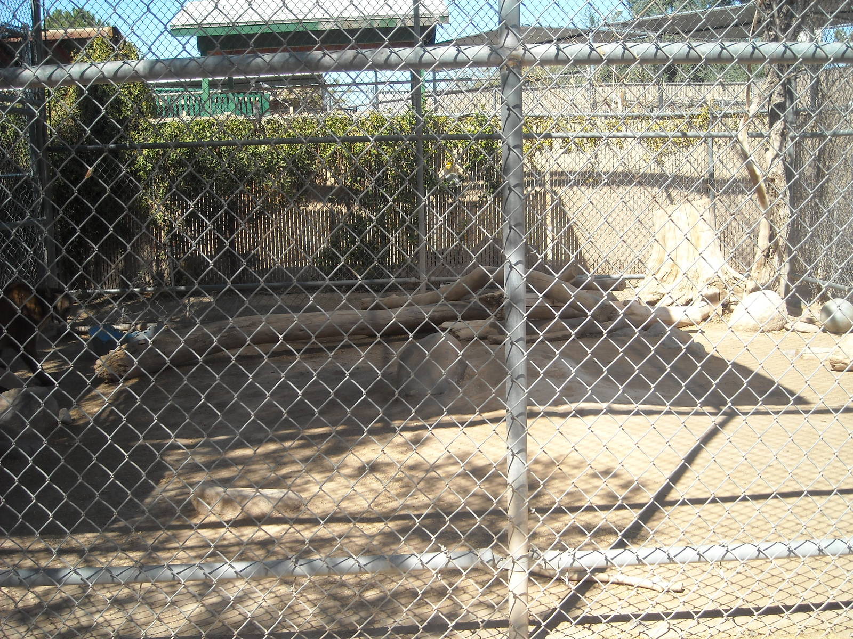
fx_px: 1084
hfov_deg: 42.9
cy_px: 320
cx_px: 426
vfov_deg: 32.9
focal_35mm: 44
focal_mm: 7.1
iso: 64
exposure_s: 1/419
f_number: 3.1
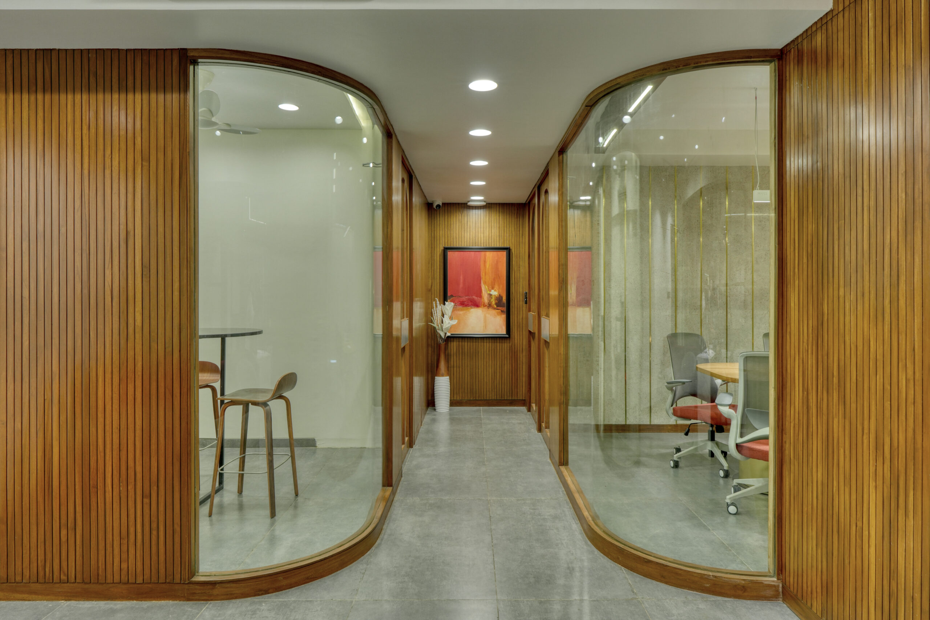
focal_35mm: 22
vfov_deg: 57.2
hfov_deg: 78.6
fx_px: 568
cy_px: 310
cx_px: 465
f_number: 8
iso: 400
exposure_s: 1/2
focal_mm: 22
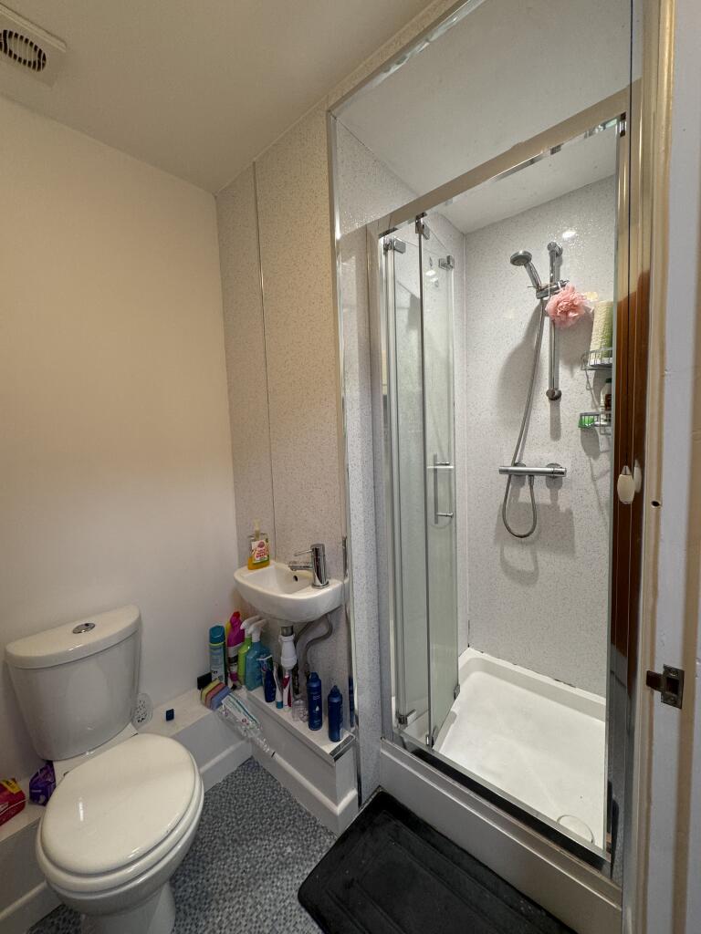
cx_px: 350
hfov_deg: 85.7
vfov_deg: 102.1
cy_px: 467
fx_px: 378
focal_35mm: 14
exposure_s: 1/50
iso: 160
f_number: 2.2
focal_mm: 2.22
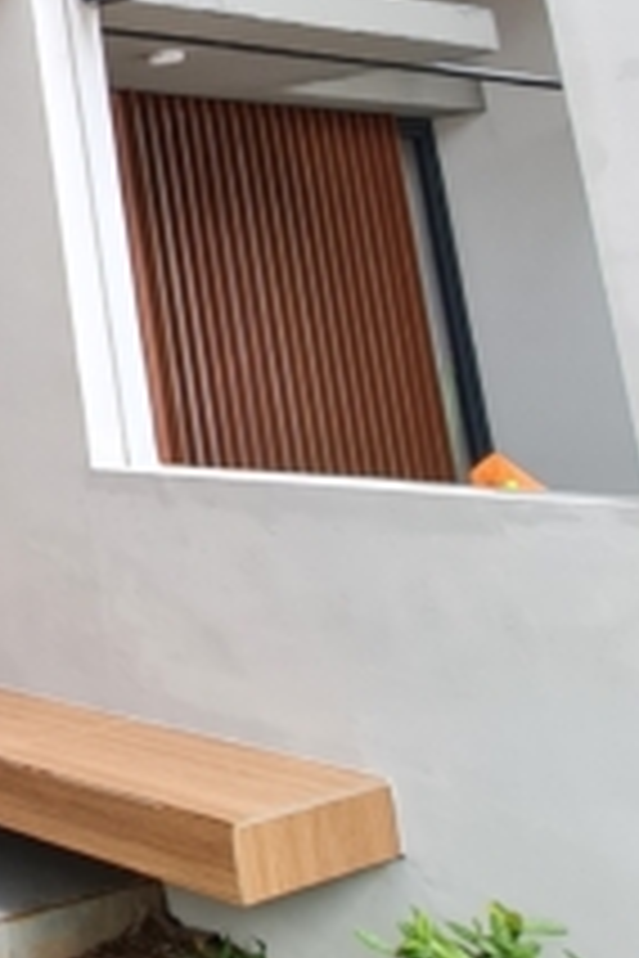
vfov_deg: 44.7
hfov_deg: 19.3
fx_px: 985
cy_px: 18
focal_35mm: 37
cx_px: -644
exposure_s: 1/100
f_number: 2.2
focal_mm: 2.2
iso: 80
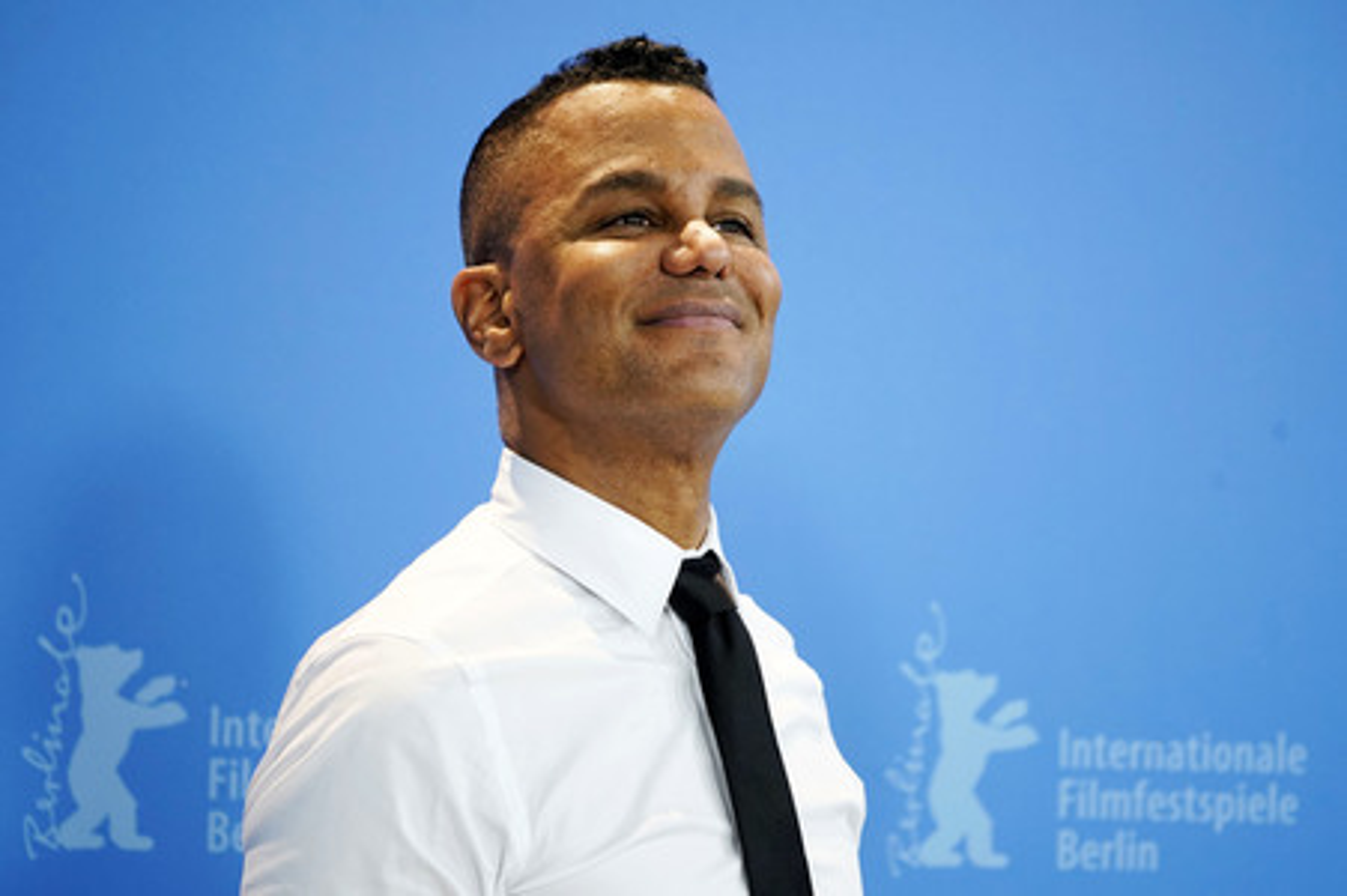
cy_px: 448
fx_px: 7478
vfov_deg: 6.9
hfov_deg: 10.3
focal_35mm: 200
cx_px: 674
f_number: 5.6
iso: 3200
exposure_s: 1/125
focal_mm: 200
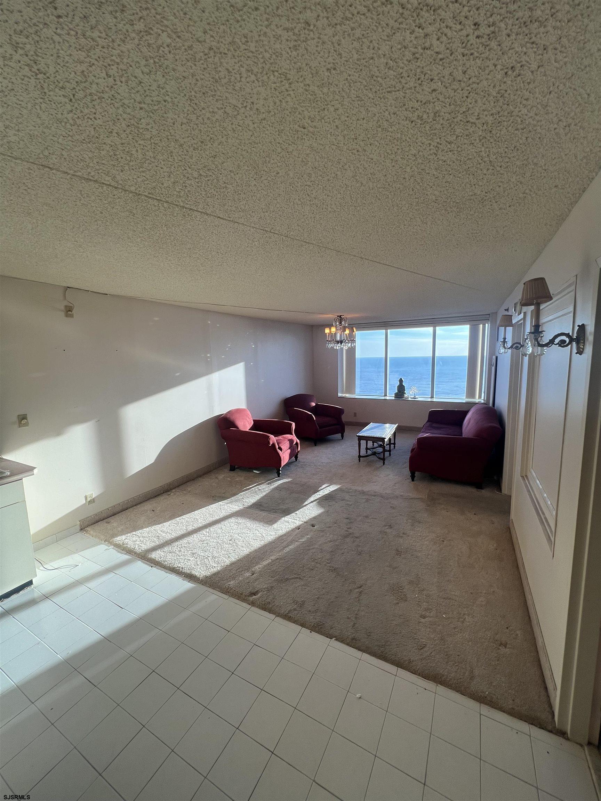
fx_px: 301
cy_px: 400
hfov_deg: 89.9
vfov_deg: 106.2
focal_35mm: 13
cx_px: 300
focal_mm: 1.57
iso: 32
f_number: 1.8
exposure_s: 1/156
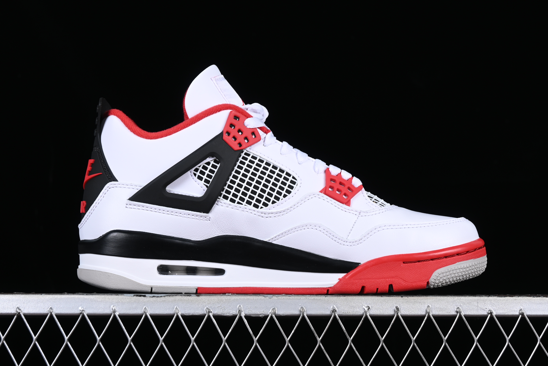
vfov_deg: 18.2
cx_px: 274
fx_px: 1142
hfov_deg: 27.0
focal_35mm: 75
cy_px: 183
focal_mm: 50
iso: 160
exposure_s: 1/125
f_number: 8
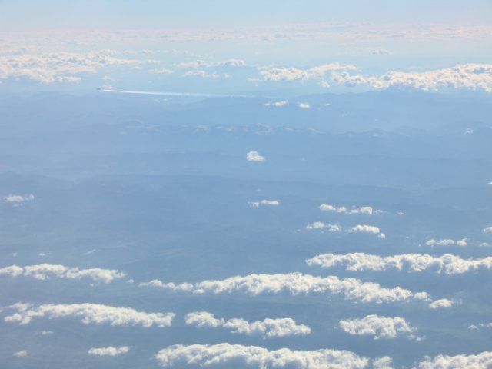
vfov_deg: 11.8
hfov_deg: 15.6
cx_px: 246
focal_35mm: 126
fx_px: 1791
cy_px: 184
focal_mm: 26.3
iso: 64
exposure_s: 1/377
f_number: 6.5
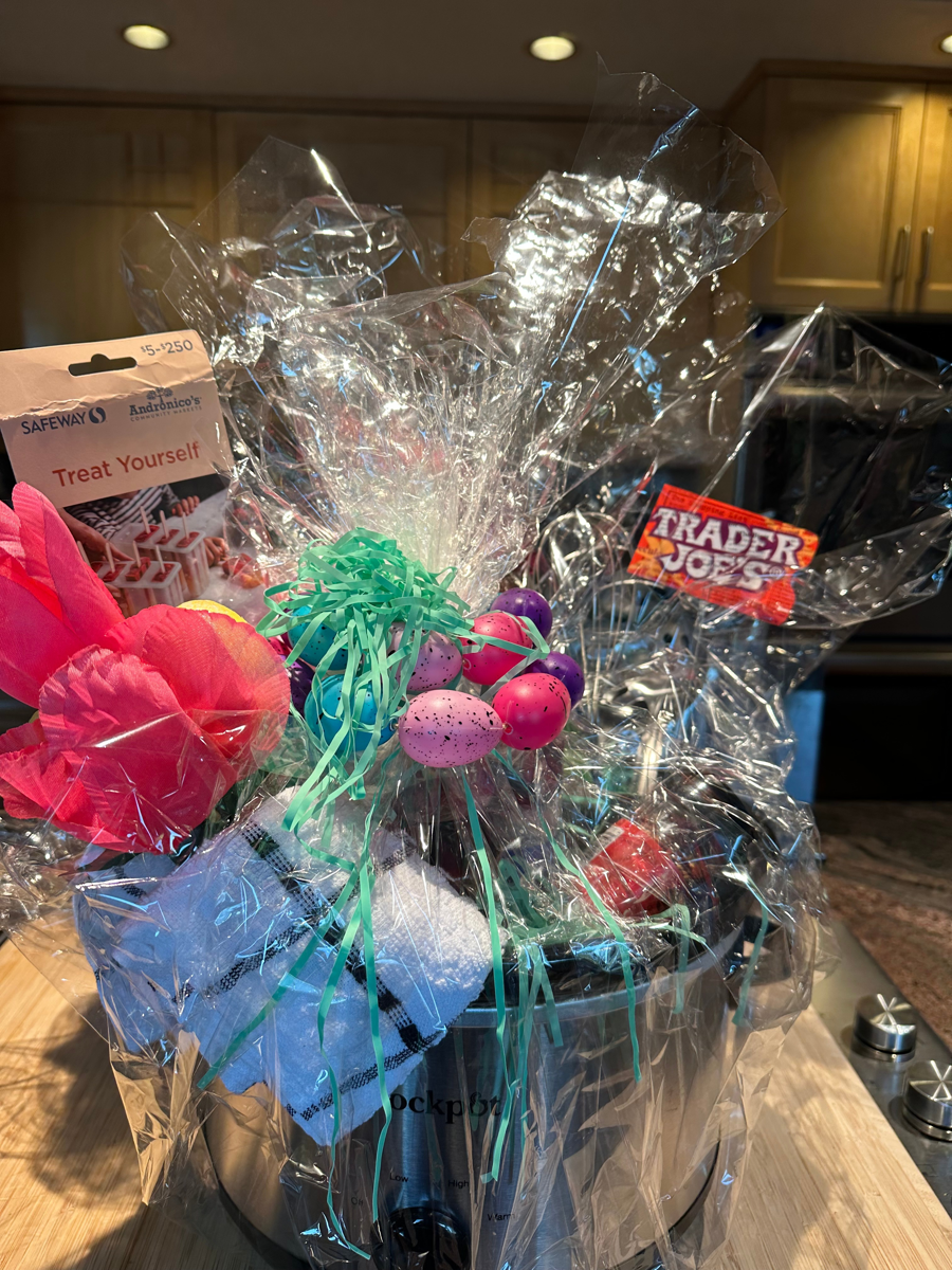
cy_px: 635
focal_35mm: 24
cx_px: 476
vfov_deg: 71.6
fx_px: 880
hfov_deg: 56.8
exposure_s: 1/120
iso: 100
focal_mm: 6.86
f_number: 1.78
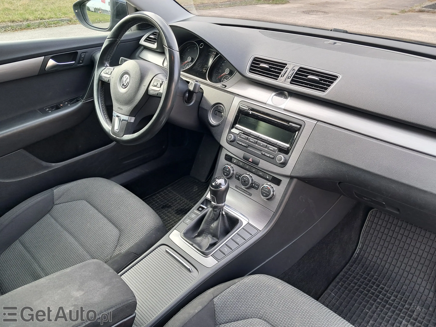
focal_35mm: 27
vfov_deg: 51.4
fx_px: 340
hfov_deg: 65.3
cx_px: 218
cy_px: 164
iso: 50
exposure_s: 1/50
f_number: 1.8
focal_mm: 4
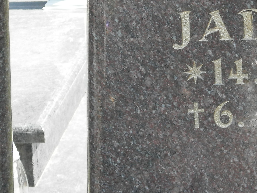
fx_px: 1322
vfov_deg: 8.3
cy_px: 113
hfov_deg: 10.9
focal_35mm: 178
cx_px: 290
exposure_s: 1/125
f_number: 4
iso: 80
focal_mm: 12.2
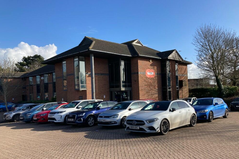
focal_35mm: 30
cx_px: 121
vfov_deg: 43.6
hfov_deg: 61.9
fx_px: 199
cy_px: 88
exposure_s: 1/1263
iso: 20
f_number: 1.8
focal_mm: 3.99
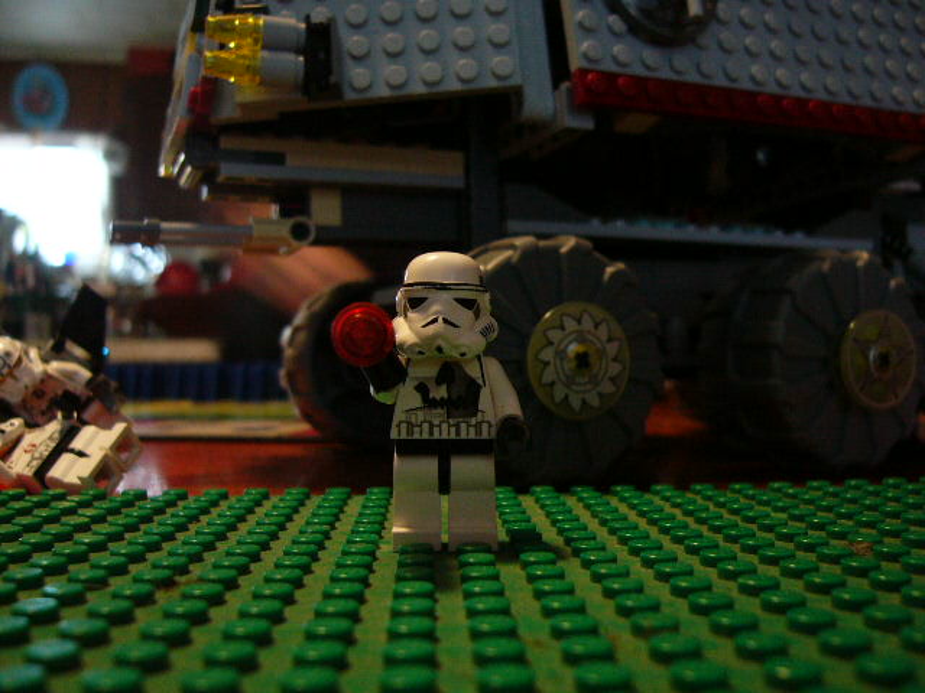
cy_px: 346
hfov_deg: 52.6
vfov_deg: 40.7
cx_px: 462
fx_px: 935
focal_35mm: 35
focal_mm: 5.8
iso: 200
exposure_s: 1/8
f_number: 2.8
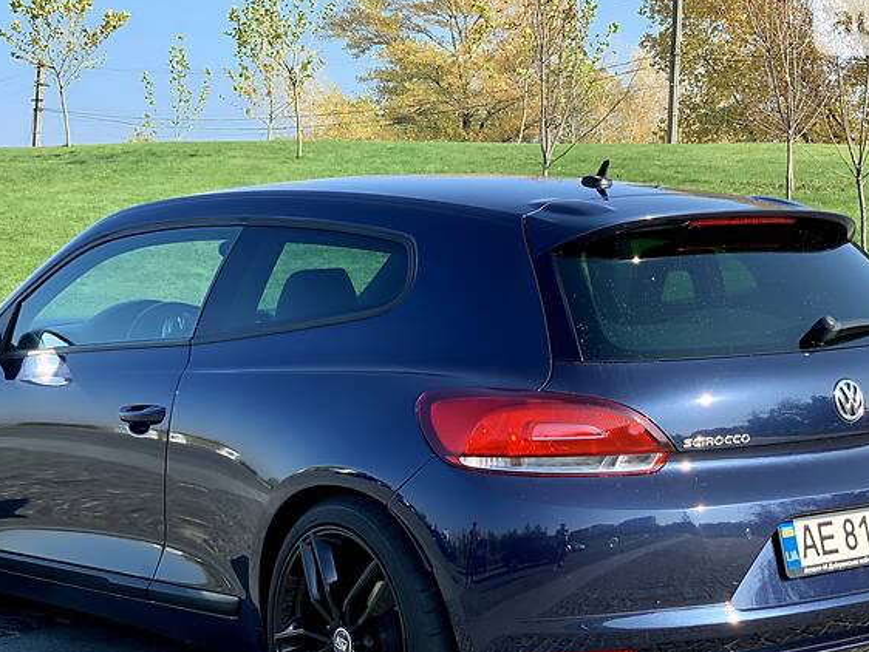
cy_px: 434
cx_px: 441
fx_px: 1858
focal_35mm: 74
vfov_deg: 19.8
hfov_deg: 26.3
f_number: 2.4
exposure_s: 1/261
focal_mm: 6
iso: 16
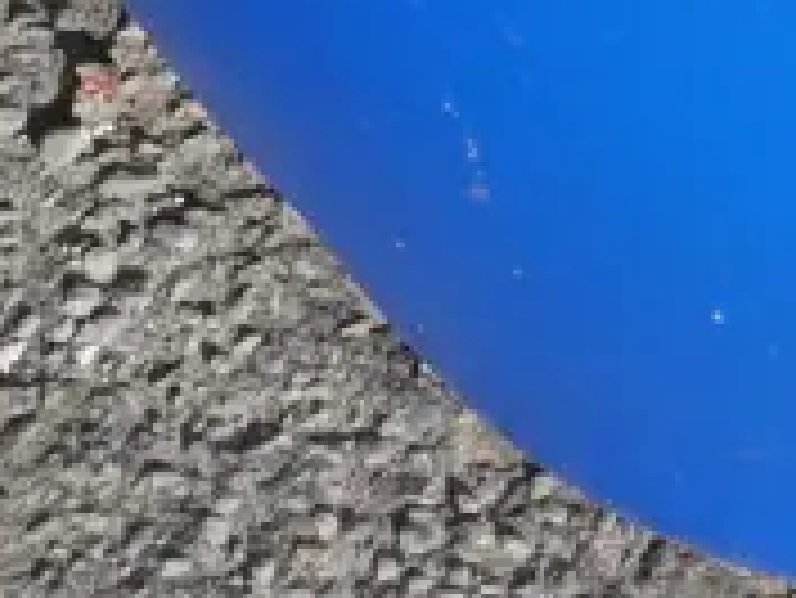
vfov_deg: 5.2
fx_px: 6397
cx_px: 872
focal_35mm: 278
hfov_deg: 7.1
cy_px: -650
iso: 200
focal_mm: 24
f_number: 9
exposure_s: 1/250
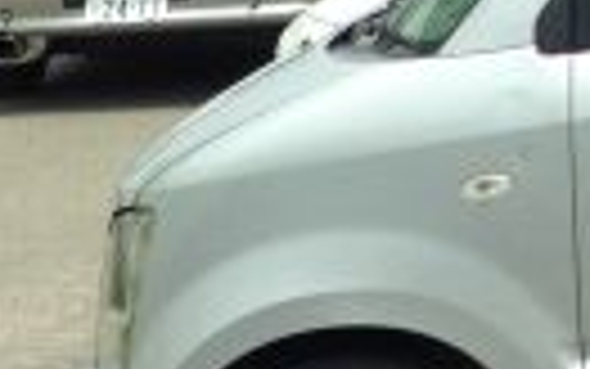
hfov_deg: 8.4
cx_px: -1090
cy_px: 1179
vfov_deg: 5.7
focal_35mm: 214
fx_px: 3442
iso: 50
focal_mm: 4.12
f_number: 2.4
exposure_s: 1/1106
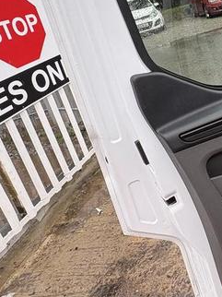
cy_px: 77
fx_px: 334
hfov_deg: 32.9
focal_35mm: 39
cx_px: 236
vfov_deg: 46.3
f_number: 2.2
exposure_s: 1/99
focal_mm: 2.22
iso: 40
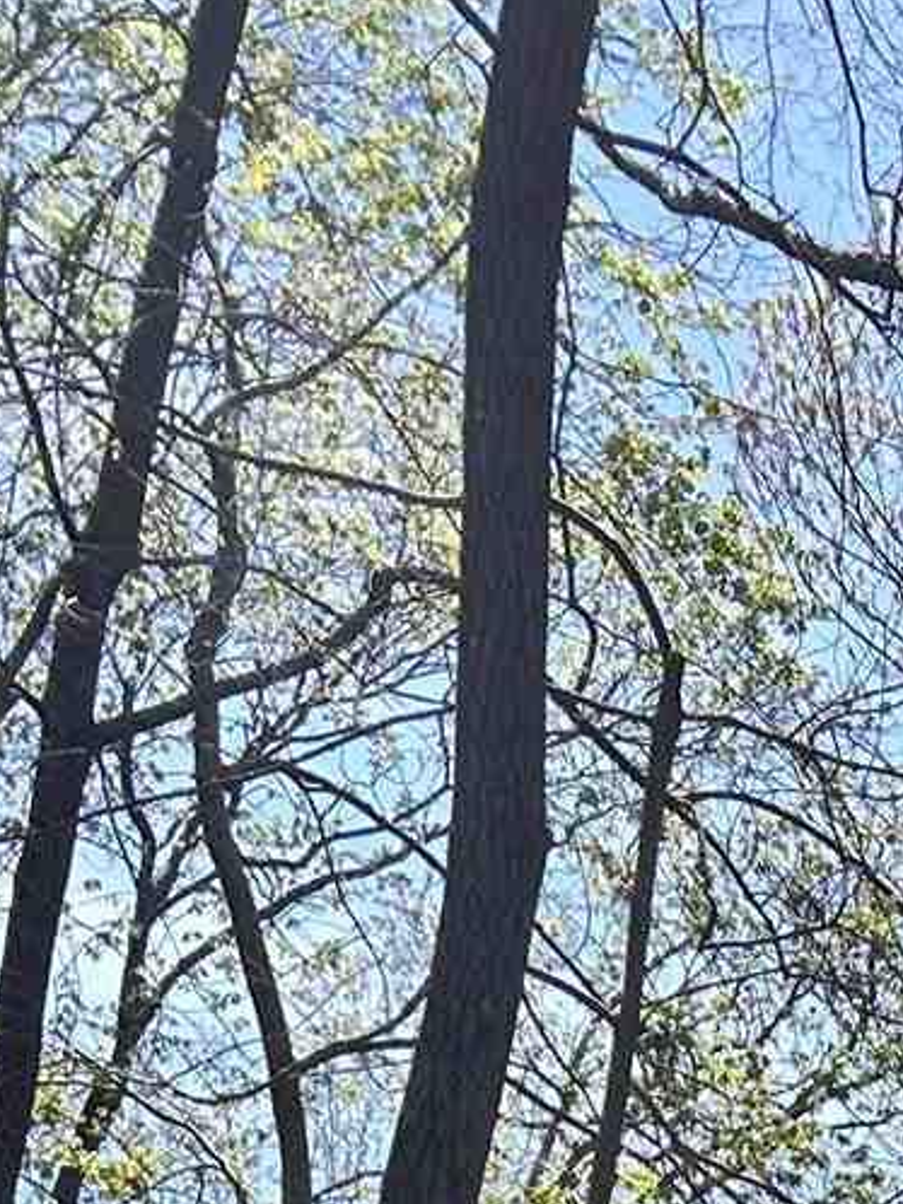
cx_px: 1721
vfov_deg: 13.7
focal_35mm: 120
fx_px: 4176
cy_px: 2500
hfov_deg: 11.3
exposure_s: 1/2513
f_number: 1.5
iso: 50
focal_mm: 5.7
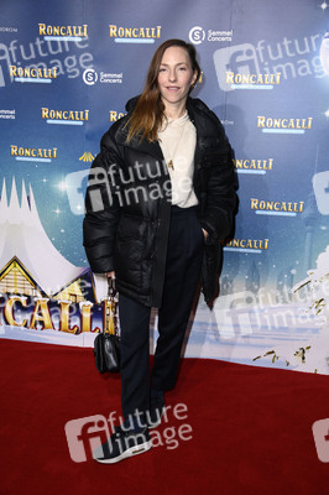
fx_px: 618
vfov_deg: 43.6
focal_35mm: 45
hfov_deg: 29.8
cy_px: 248
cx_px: 164
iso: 1250
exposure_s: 1/250
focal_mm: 45
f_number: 5.6
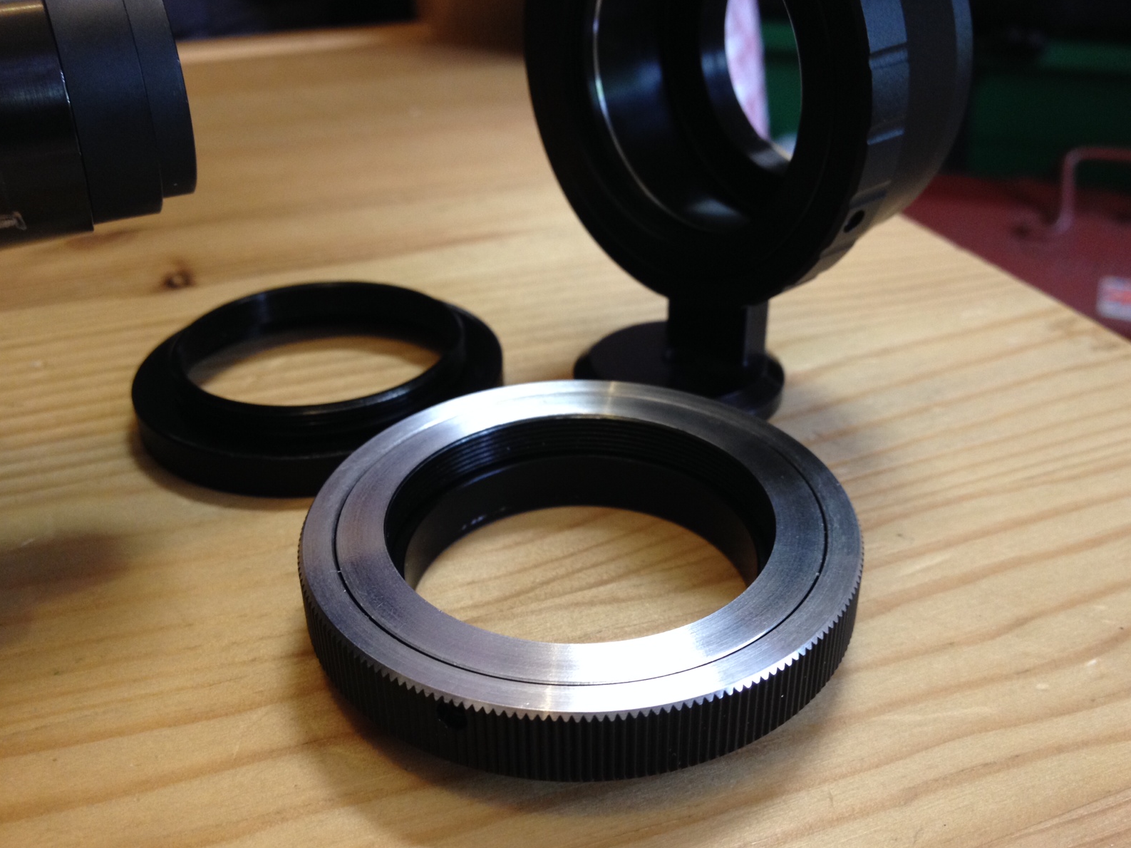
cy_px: 422
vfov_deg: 39.7
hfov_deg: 51.4
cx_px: 577
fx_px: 1176
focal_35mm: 36
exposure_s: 1/20
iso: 125
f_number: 2.4
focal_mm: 4.28
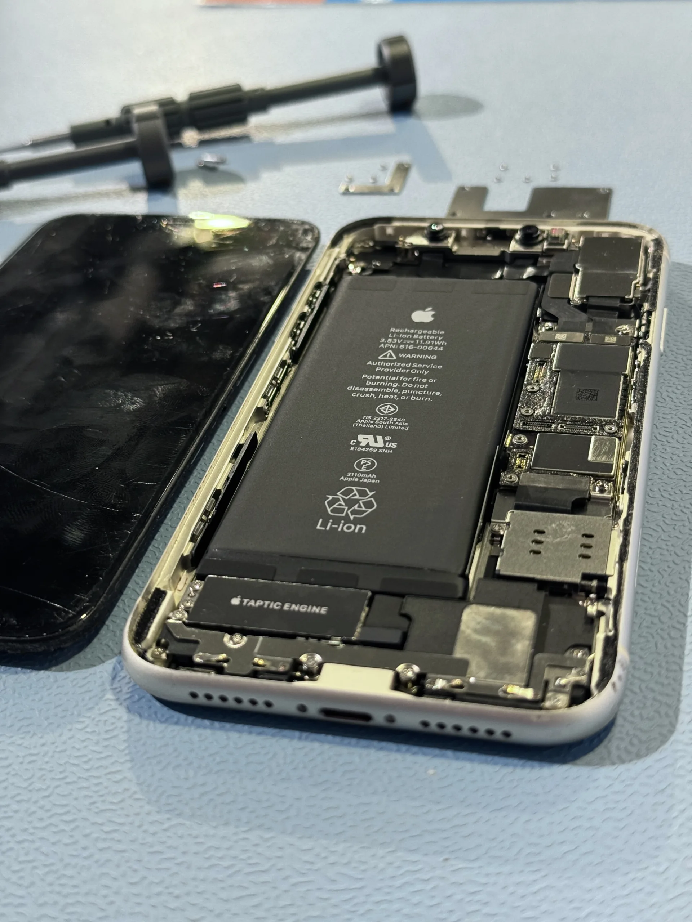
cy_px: 461
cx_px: 346
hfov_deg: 30.3
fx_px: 1279
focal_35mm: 48
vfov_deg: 39.7
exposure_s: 1/50
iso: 160
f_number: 1.78
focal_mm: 6.76
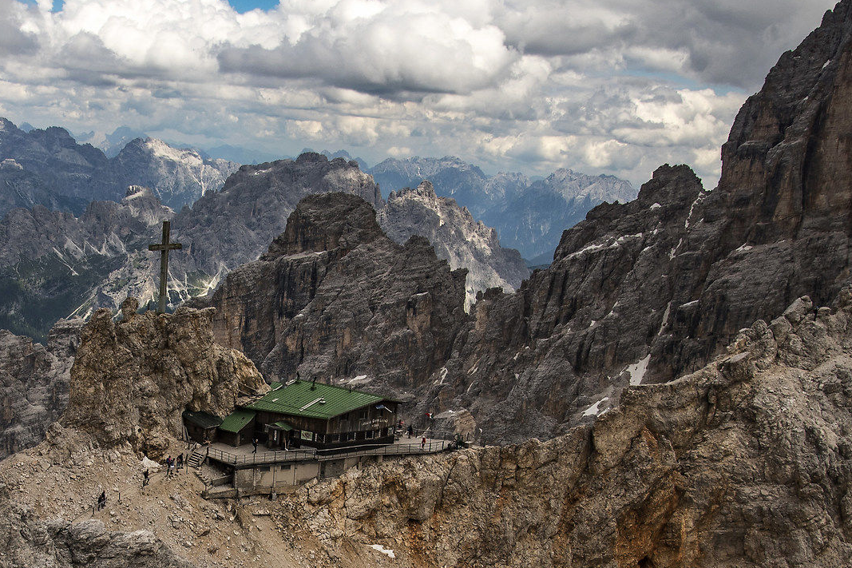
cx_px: 240
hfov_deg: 36.2
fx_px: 1278
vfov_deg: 24.4
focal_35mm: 54
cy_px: 501
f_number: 10
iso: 200
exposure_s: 1/400
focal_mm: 24
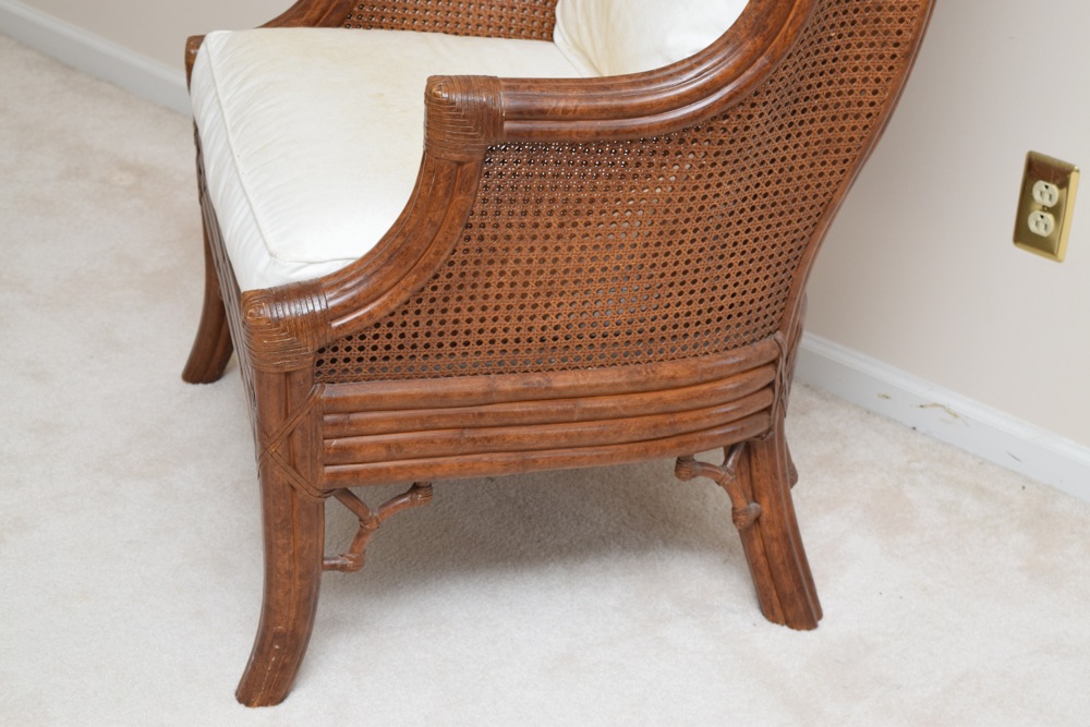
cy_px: 364
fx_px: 2180
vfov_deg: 18.9
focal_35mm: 72
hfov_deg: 28.1
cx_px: 545
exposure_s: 1/80
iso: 800
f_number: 5.3
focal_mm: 48
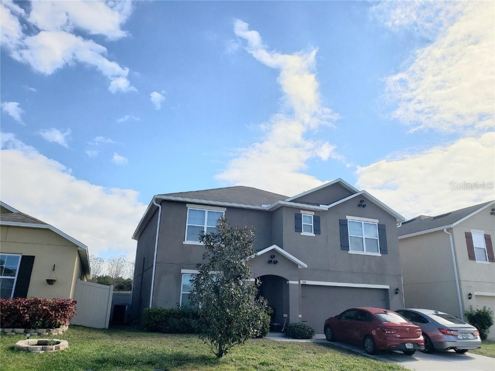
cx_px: 248
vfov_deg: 53.1
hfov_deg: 67.3
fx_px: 372
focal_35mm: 26
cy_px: 186
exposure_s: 1/2820
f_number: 2.4
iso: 50
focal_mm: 4.3
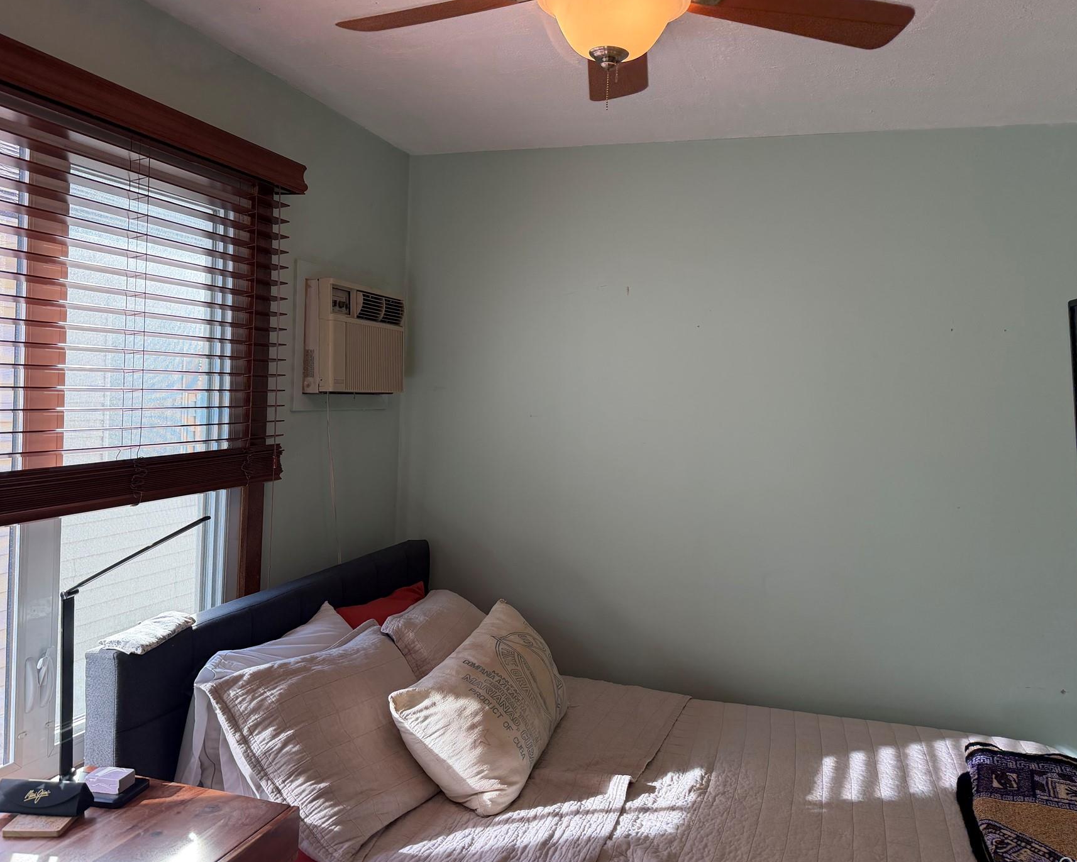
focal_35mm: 28
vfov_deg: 51.5
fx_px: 893
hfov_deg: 62.2
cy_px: 397
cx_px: 543
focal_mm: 6.76
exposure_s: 1/222
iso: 160
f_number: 1.78
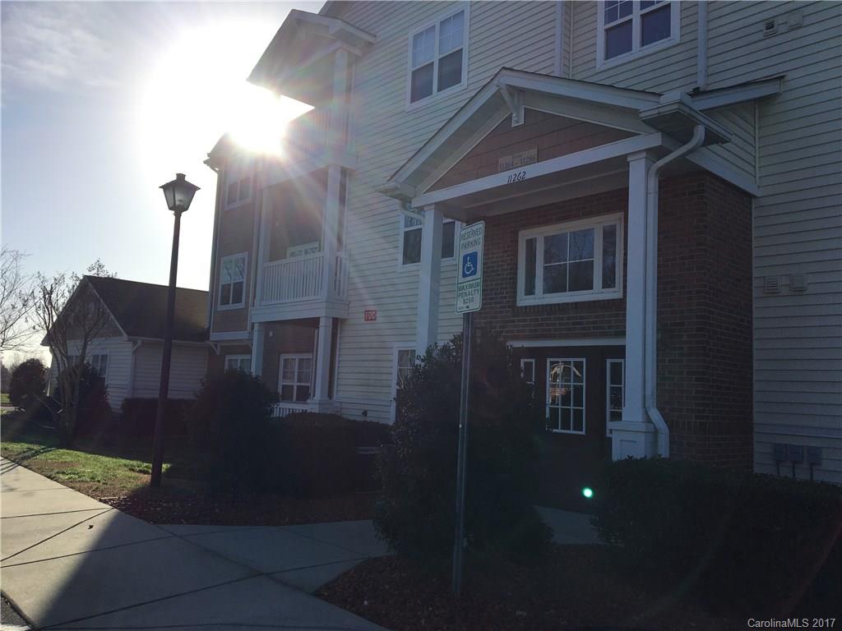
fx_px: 705
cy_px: 316
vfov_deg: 48.2
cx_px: 421
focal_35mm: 29
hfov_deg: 61.7
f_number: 2.2
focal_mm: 4.15
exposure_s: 1/2481
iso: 25
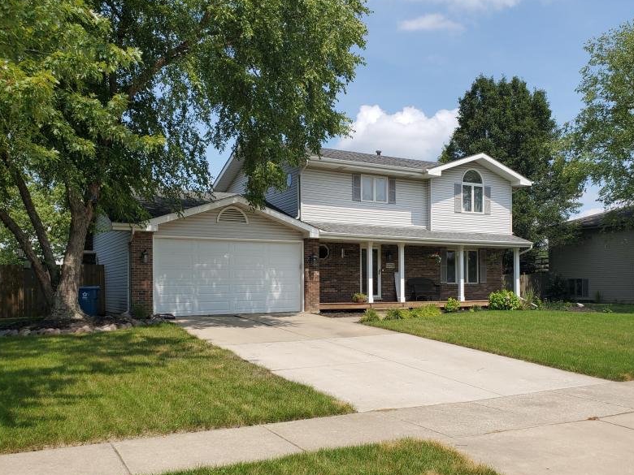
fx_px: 586
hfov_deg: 56.4
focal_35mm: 32
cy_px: 284
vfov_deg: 43.9
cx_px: 383
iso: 50
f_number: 2.4
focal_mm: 4.3
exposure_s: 1/1756
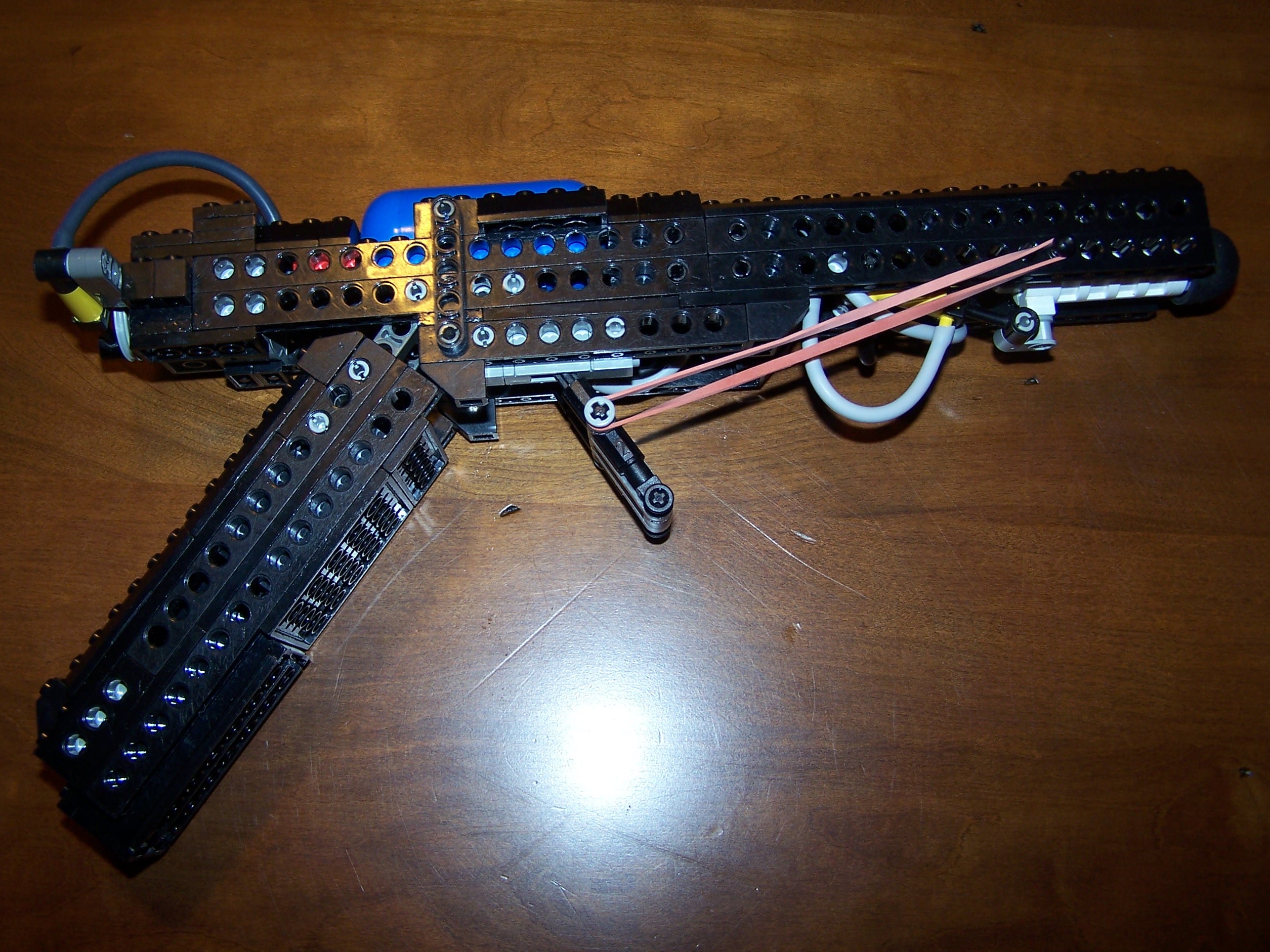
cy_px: 472
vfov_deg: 36.8
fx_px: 1431
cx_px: 631
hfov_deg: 47.9
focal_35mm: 39
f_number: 2.8
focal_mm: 6.3
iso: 80
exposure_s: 1/60
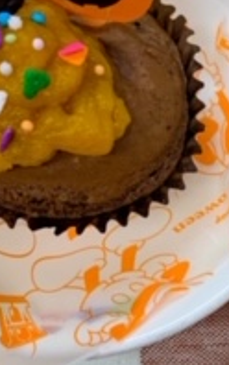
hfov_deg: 14.4
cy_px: 125
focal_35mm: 89
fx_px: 887
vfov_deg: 23.2
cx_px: 253
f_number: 1.8
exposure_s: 1/100
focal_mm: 4.25
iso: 100
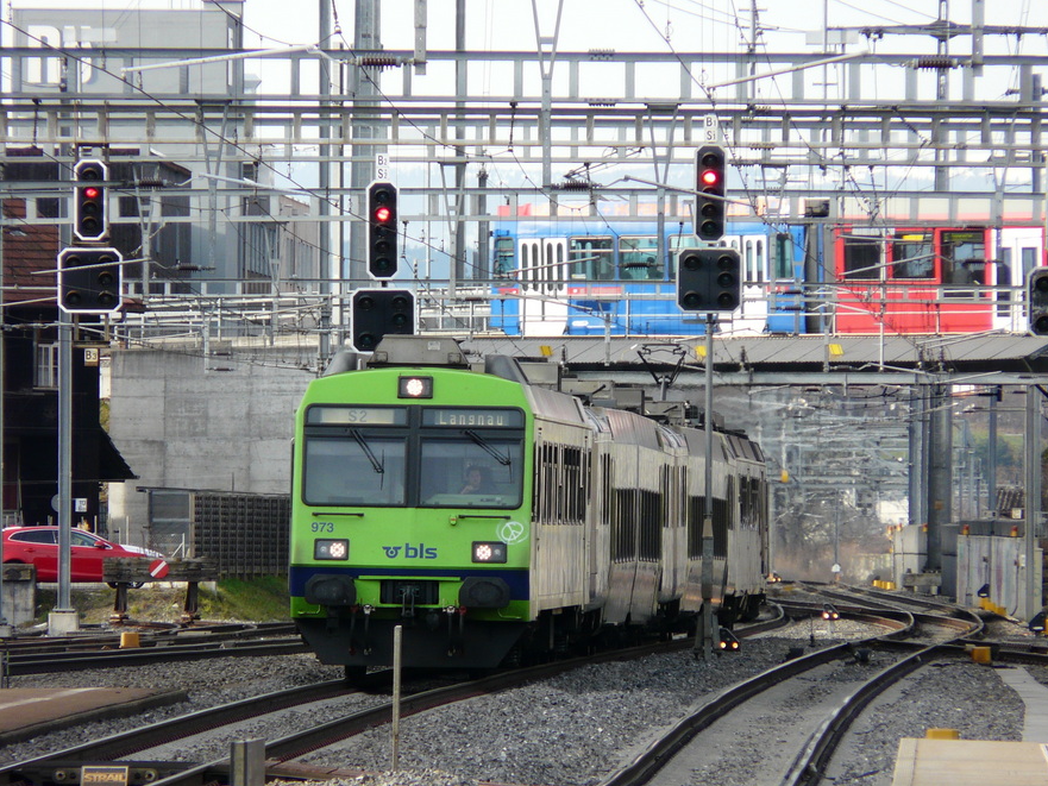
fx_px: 17320
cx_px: 476
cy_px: 416
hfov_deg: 3.5
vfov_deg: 2.6
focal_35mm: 572
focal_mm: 82.7
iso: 100
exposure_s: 1/200
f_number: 4.2
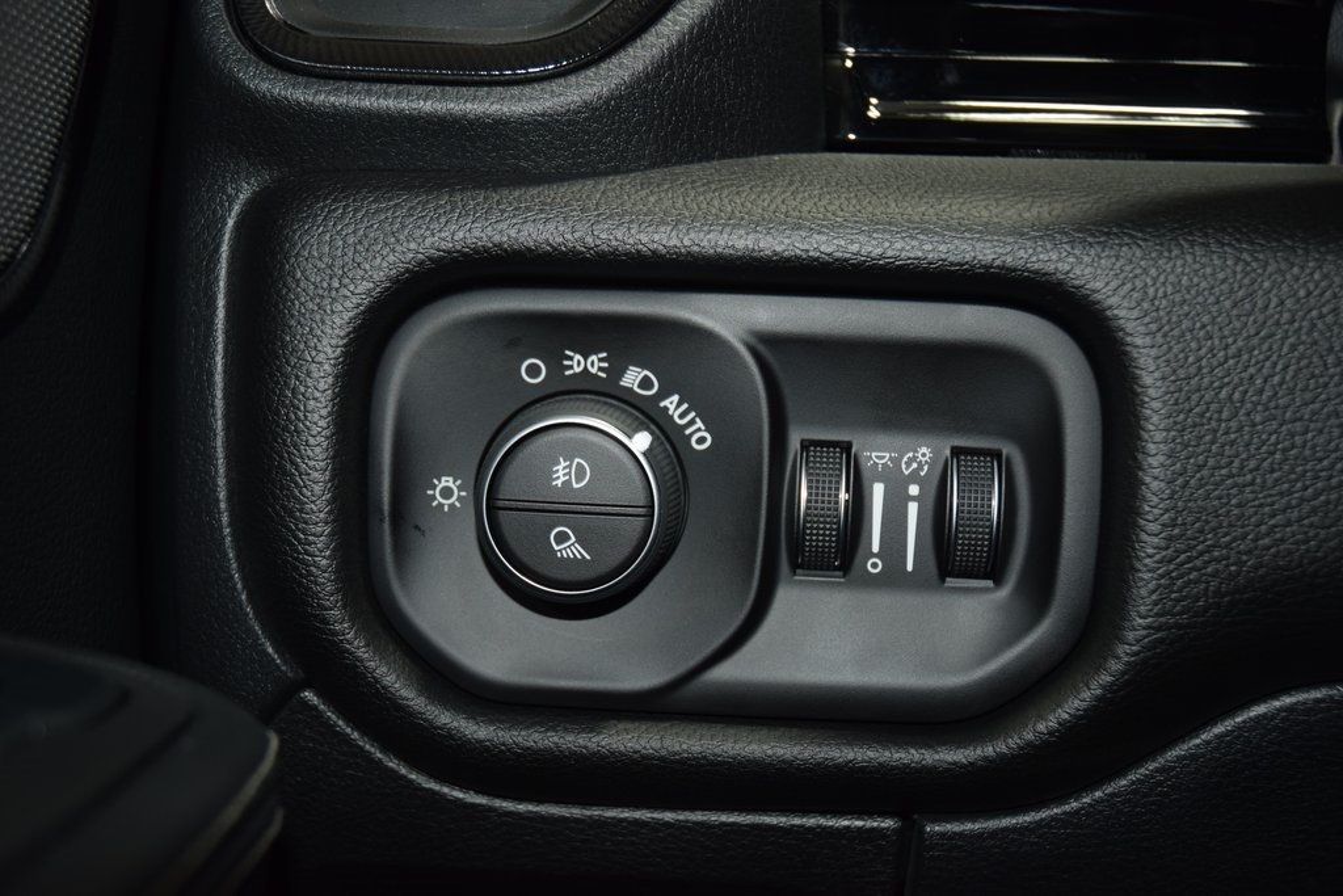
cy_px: 448
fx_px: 1903
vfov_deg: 26.5
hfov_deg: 38.9
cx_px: 672
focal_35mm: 51
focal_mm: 34
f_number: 4
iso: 640
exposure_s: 1/15
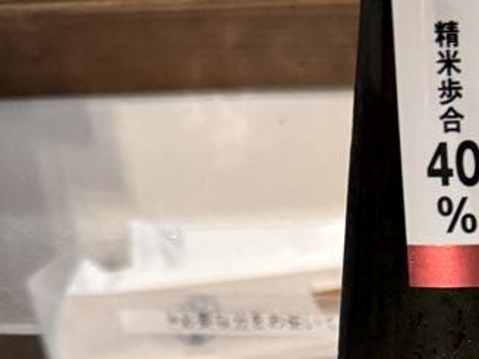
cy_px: 586
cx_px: 562
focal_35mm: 94
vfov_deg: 14.4
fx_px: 1300
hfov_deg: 19.7
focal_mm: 6.8
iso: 500
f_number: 1.8
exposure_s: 1/50
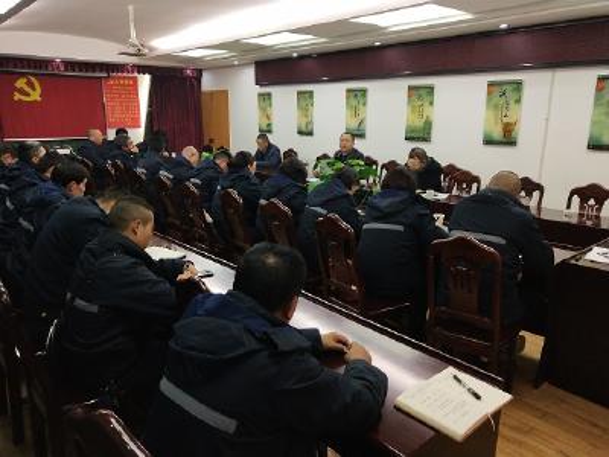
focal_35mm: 30
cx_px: 304
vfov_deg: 46.8
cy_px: 228
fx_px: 528
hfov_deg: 60.0
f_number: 1.8
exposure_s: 1/50
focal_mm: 3.95
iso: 393
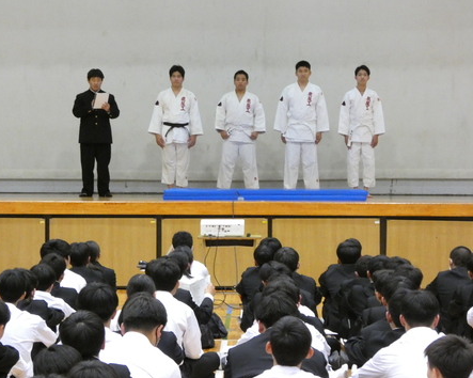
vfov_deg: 10.6
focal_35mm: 146
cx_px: 225
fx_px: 2043
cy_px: 190
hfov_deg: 13.2
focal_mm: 24.7
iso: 1600
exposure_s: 1/40
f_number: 5.3
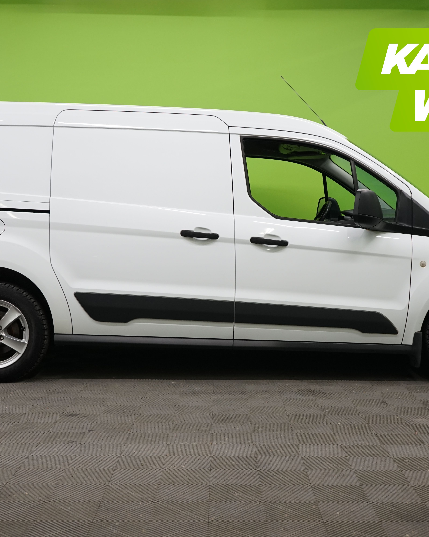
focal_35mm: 51
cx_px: 238
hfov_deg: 29.7
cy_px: 269
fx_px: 809
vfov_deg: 36.7
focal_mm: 36
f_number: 5.6
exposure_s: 1/60
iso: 800
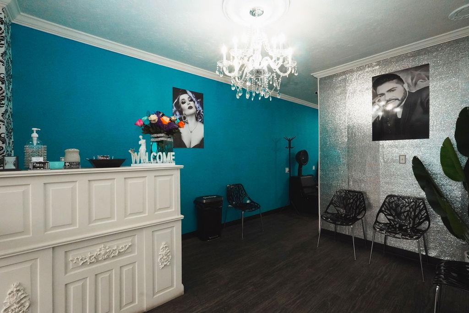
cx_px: 234
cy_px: 156
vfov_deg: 72.1
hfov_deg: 95.0
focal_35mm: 16
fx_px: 215
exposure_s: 1/30
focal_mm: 11
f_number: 16
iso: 4000
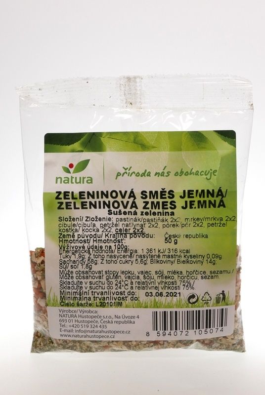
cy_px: 198
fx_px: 792
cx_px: 132
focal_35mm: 72
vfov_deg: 28.0
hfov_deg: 19.0
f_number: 16
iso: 800
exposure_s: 1/40
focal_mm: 32.6
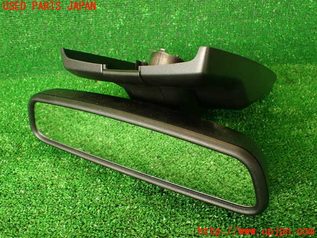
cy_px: 119
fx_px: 293
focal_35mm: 32
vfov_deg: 44.2
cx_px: 158
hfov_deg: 56.8
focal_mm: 5.79
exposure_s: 1/30
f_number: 2.4
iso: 200
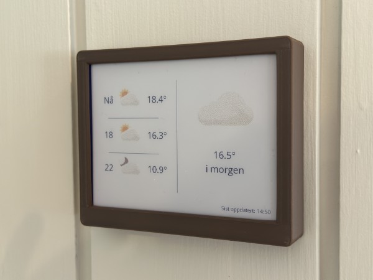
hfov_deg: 39.7
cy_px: 140
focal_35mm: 48
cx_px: 186
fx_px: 517
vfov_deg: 30.3
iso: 160
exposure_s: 1/50
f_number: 1.78
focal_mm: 6.86
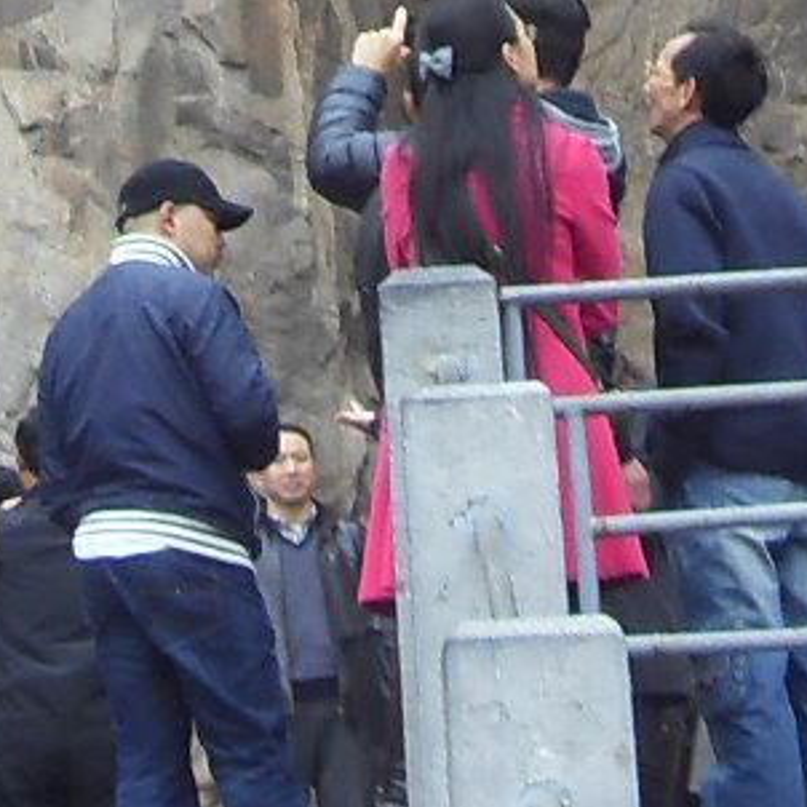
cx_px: -104
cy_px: -775
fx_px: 6172
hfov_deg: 7.4
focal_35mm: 234
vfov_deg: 7.2
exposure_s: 1/60
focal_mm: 6.6
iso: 100
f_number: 3.5
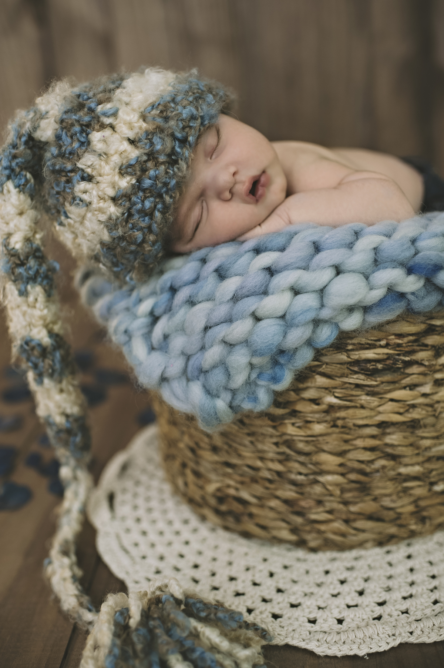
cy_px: 334
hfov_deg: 37.8
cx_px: 222
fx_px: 648
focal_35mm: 35
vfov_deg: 54.5
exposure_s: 1/200
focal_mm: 35
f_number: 2.5
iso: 320
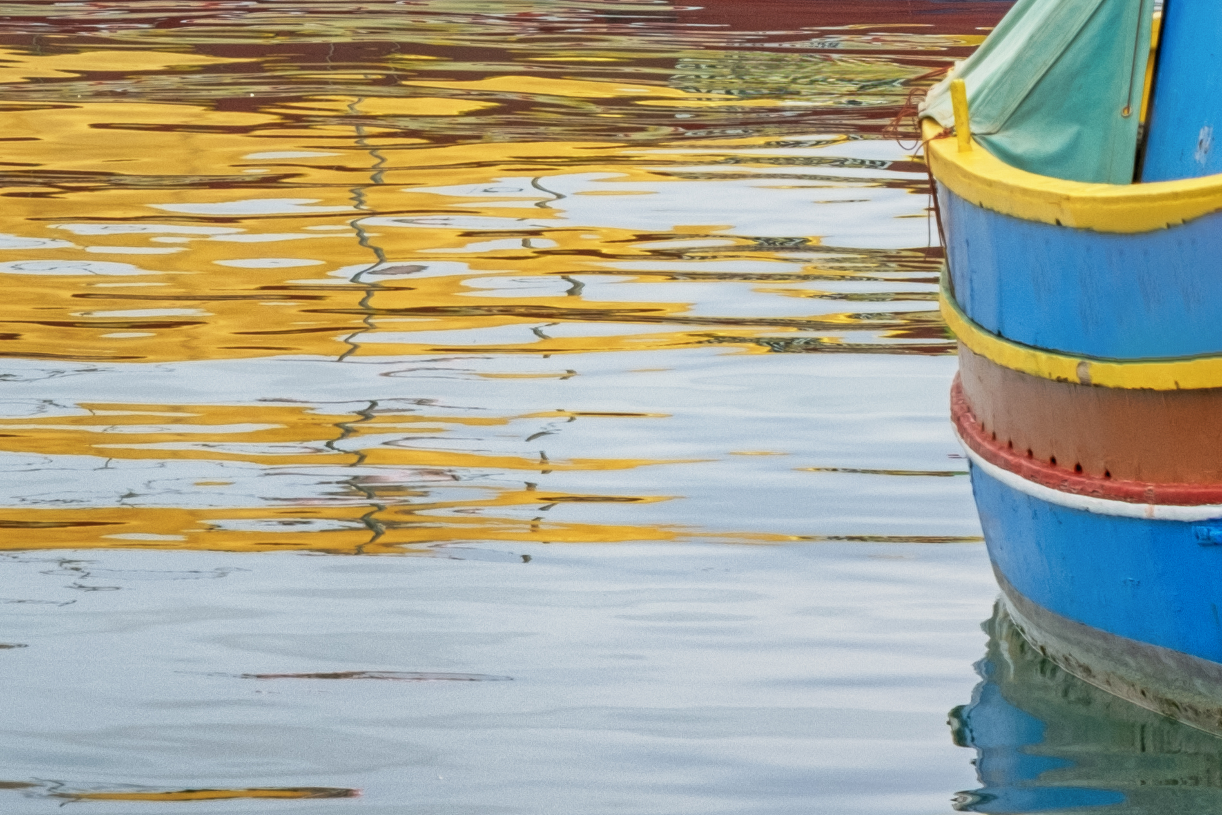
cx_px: 1103
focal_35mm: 428
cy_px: -558
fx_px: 14527
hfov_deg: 4.8
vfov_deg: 3.2
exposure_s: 1/250
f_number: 9
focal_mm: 69.8
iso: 125
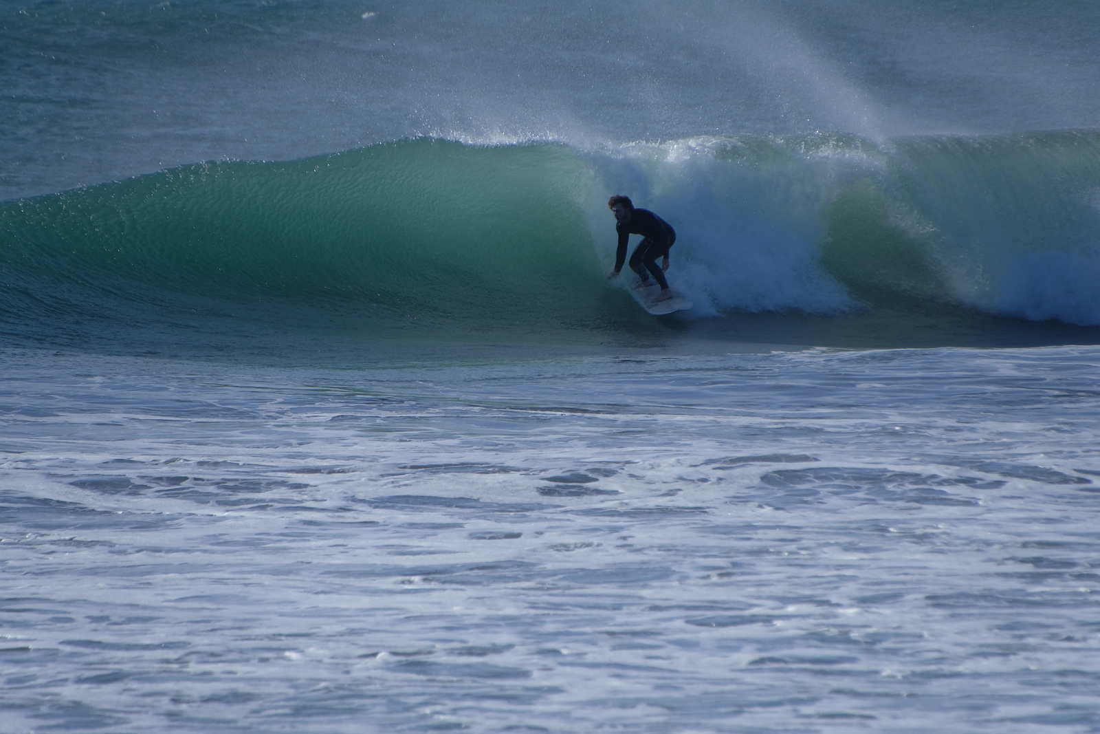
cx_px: 550
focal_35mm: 600
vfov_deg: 2.3
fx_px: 18334
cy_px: 367
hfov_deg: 3.4
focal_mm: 400
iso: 400
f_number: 8
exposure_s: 1/2000
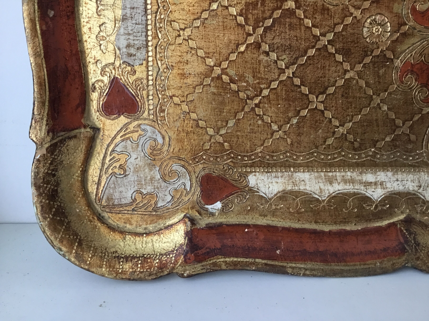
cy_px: 160
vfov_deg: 45.4
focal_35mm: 31
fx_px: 384
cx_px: 214
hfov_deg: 58.4
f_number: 2.4
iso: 125
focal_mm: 3.3
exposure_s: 1/33
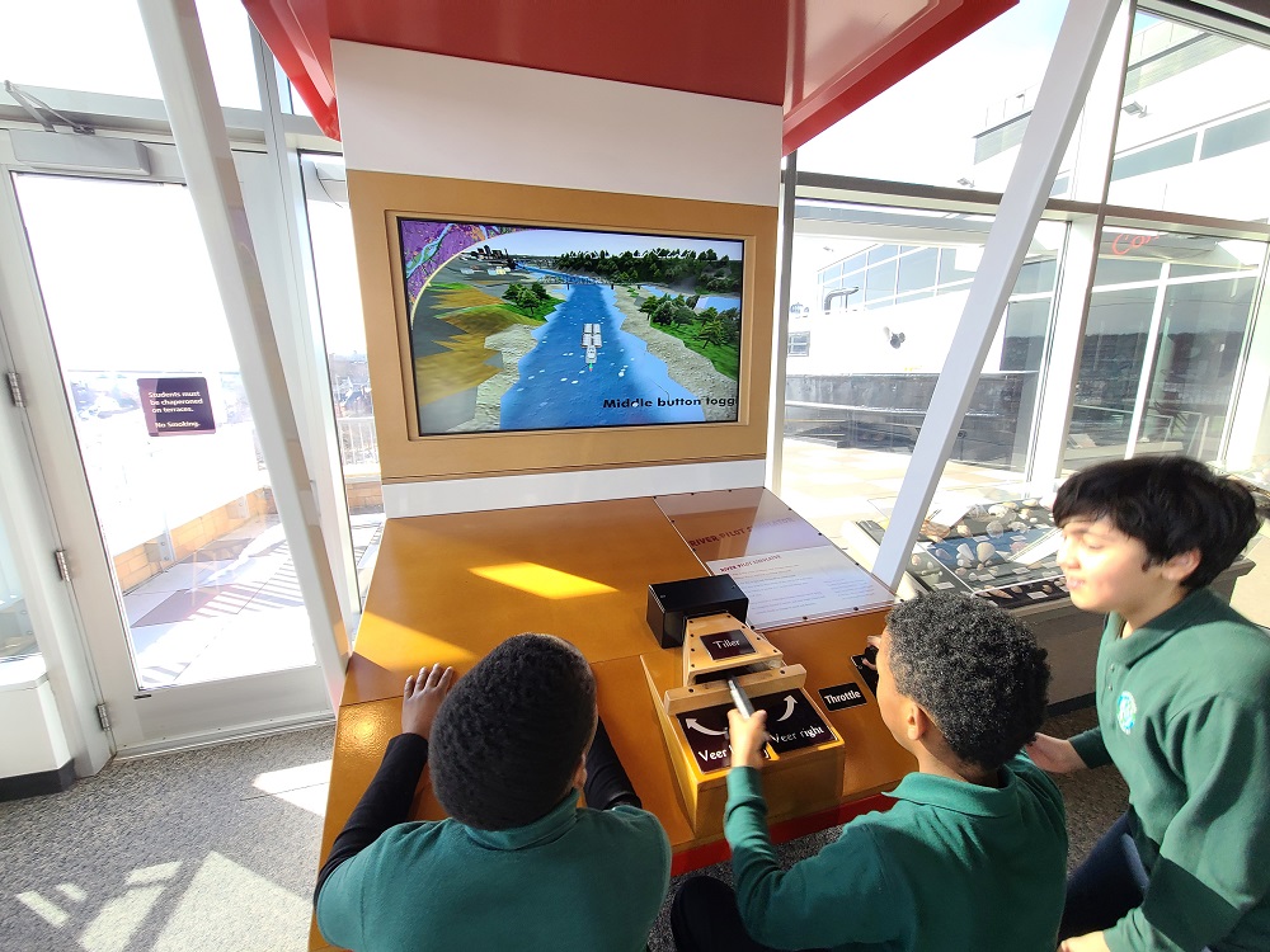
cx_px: 635
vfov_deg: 89.9
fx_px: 477
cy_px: 476
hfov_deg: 106.2
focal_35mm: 13
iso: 64
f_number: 2.2
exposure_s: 1/60
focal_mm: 2.2
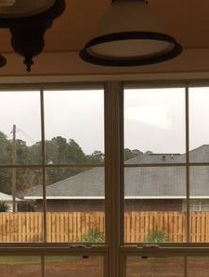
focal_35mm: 62
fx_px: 498
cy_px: 234
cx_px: 121
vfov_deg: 30.2
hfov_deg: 23.7
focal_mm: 4.15
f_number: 2.2
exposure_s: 1/120
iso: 32
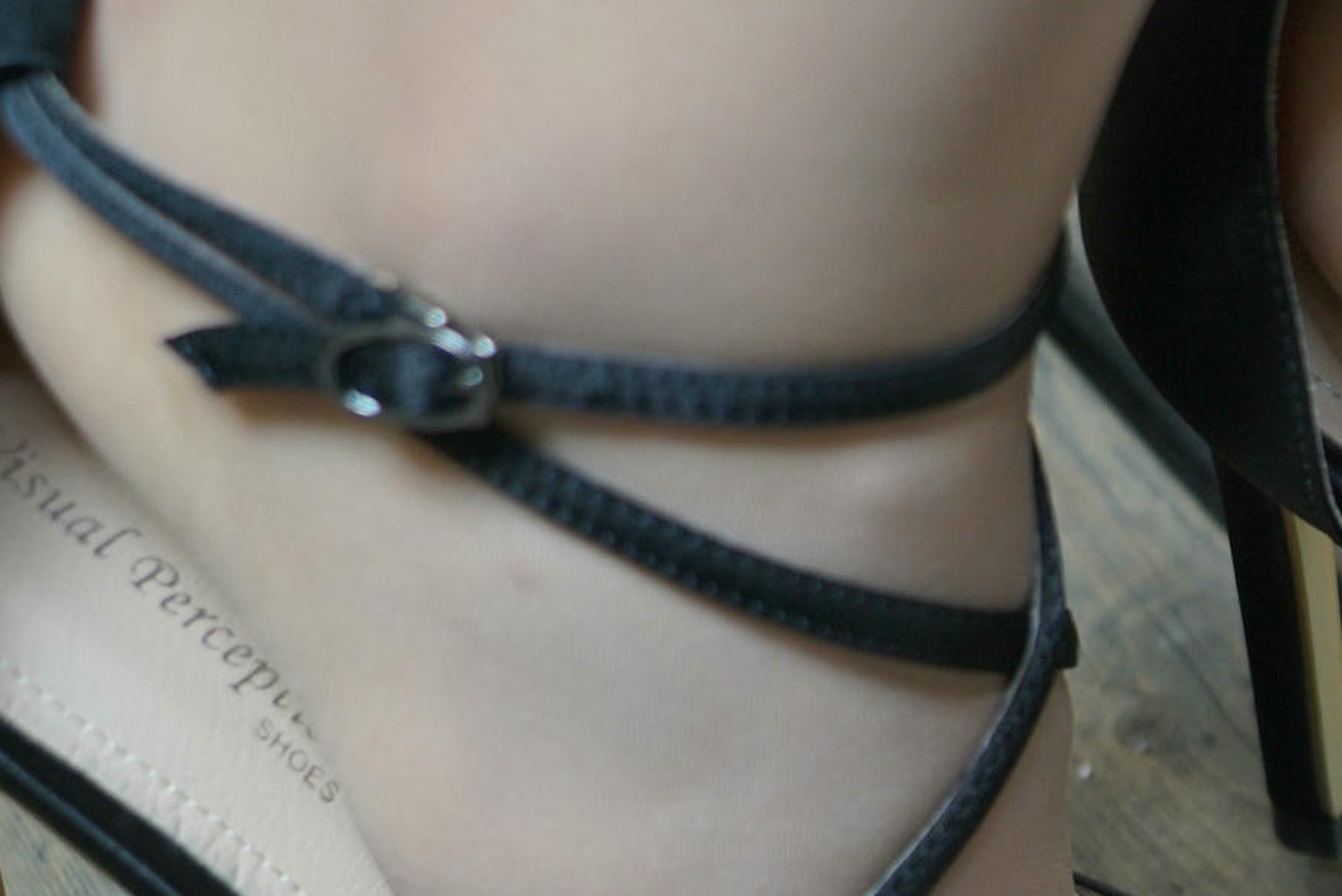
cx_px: 1538
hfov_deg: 14.4
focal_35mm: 139
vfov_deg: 9.8
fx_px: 5184
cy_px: 970
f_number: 5
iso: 800
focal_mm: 58
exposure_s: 1/60
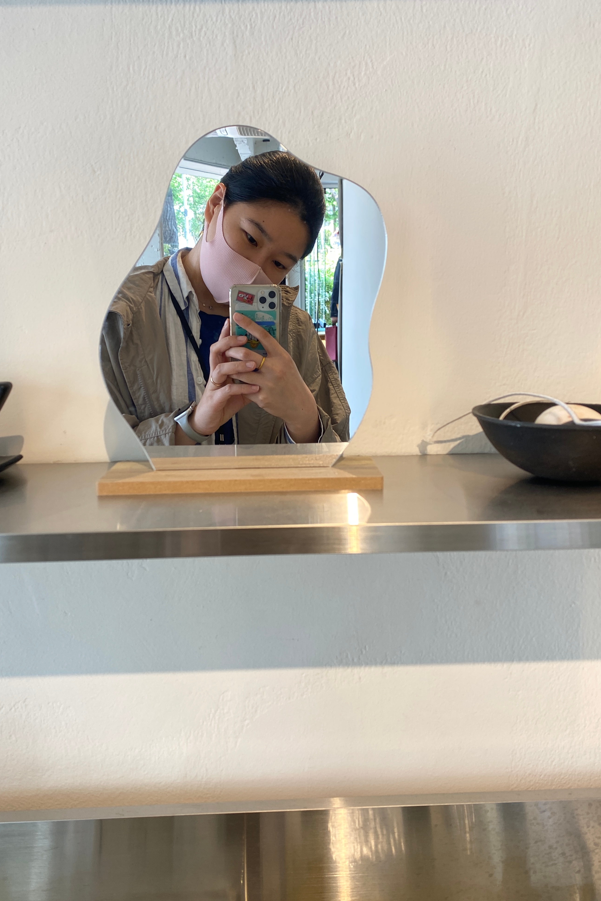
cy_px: 454
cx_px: 288
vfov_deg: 65.5
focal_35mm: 28
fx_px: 701
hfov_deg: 46.4
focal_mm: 4.25
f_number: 1.8
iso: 64
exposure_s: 1/120
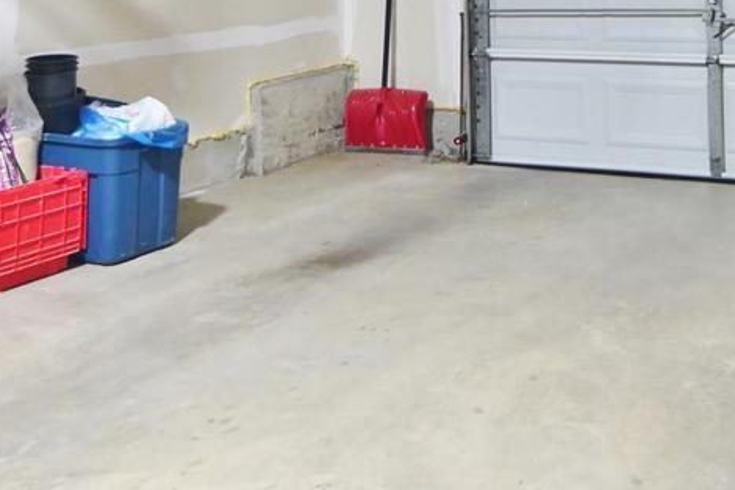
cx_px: 615
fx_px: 1000
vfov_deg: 25.0
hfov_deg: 38.4
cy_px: -86
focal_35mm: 49
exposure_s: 1/125
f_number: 2.8
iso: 1800
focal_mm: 16
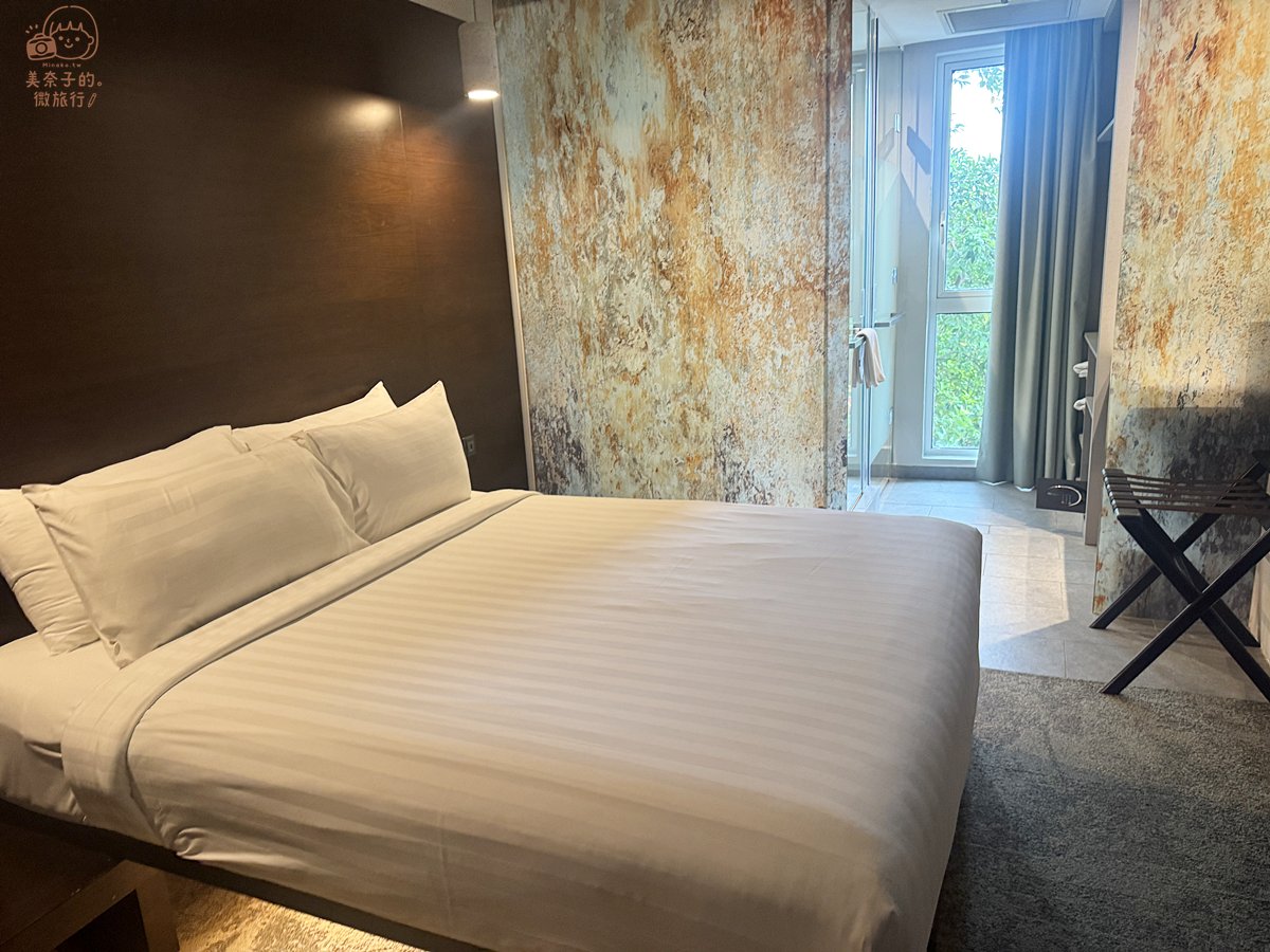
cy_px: 476
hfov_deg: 71.6
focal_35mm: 24
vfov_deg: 56.8
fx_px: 881
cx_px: 635
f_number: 1.78
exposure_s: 1/59
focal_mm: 6.76
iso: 320
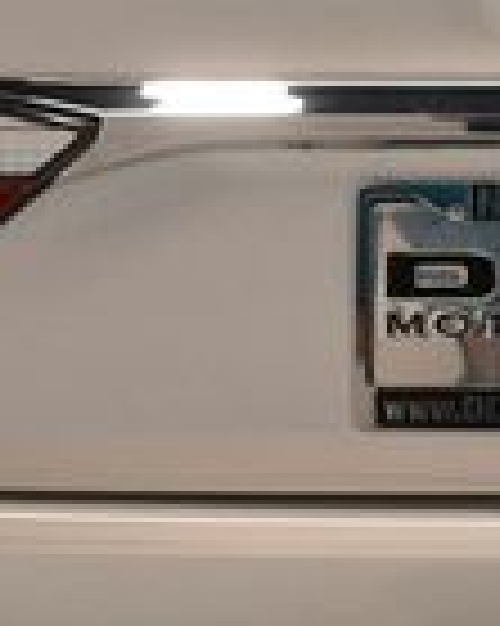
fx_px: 2722
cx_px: 613
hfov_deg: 10.3
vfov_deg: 13.1
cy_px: 374
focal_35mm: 147
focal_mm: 23
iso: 800
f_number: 3.8
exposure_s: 1/160
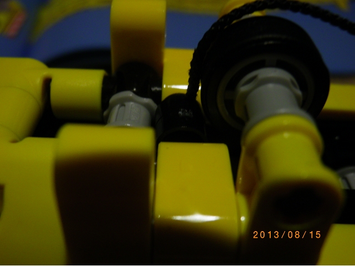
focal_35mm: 41
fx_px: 420
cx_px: 178
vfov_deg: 35.1
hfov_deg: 45.8
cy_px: 133
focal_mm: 7.3
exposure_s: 1/4
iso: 160
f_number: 3.9
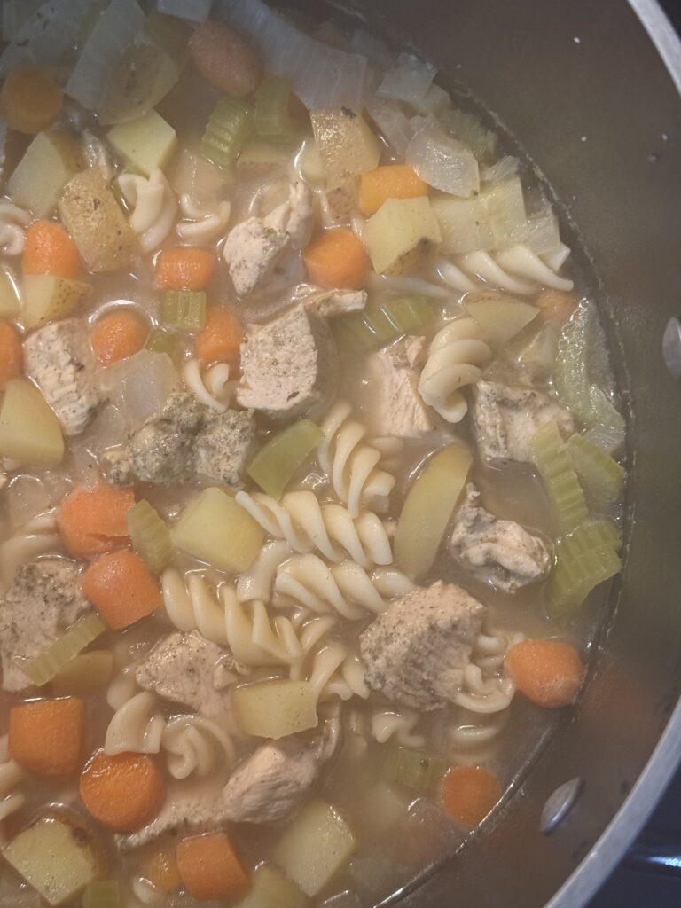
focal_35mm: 48
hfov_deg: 30.3
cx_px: 340
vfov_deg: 39.7
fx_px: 1259
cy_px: 454
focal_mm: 6.76
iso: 250
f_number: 1.78
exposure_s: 1/40
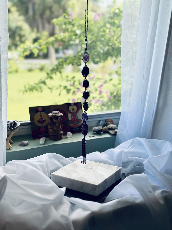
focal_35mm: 48
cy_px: 115
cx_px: 86
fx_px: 318
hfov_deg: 30.3
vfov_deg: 39.7
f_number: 1.78
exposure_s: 1/524
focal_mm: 6.86
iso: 80
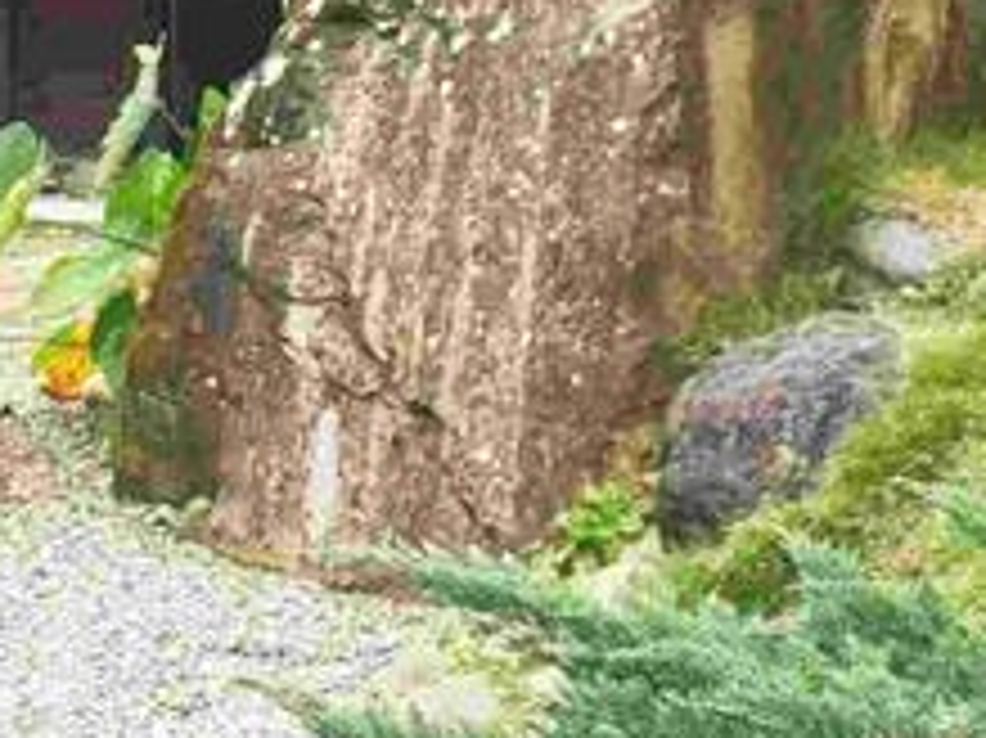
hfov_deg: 14.5
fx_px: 3587
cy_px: -234
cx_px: -509
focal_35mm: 126
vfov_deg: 11.4
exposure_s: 1/121
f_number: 2
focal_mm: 8.72
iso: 100
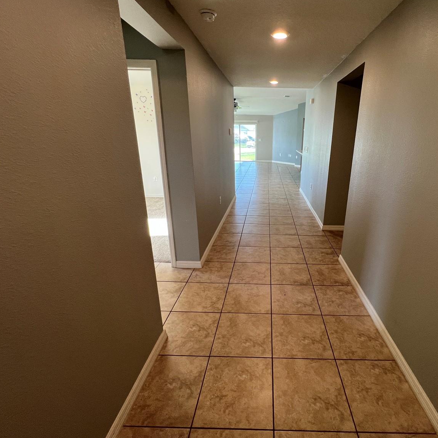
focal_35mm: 16
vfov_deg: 87.4
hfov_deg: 86.2
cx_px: 265
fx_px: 229
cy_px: 212
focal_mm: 1.57
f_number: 1.8
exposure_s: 1/120
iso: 160
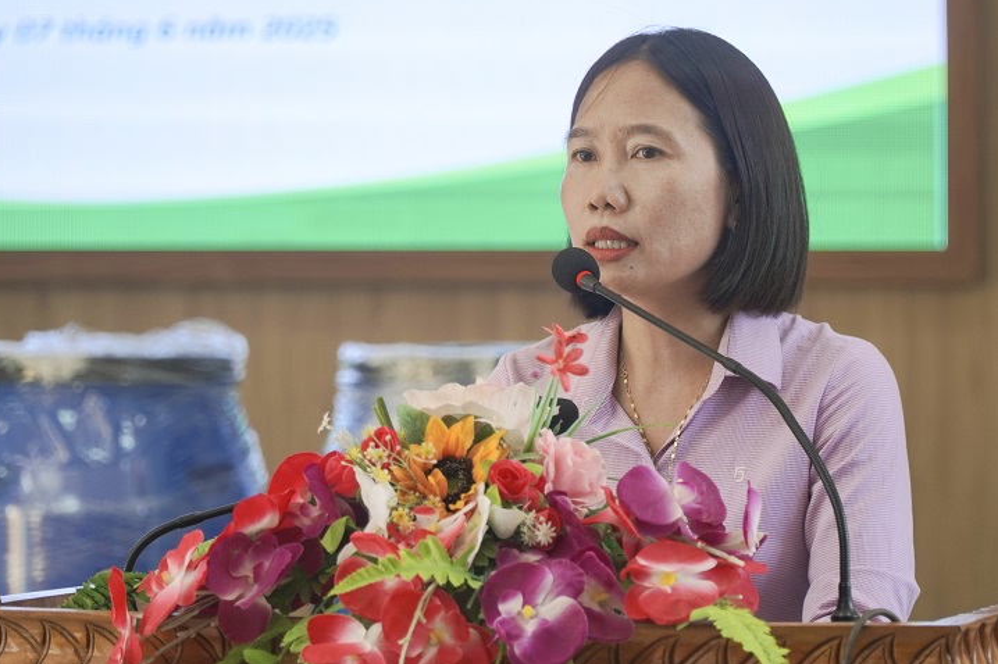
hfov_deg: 11.7
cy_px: 297
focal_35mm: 176
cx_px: 539
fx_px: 4864
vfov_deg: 7.8
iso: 400
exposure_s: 1/200
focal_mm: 105
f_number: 4
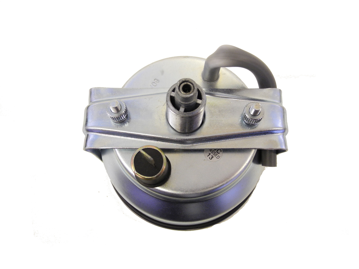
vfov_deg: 44.2
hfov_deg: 56.8
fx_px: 332
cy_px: 134
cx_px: 180
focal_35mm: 32
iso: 300
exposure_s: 1/30
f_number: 2.8
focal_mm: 6.8
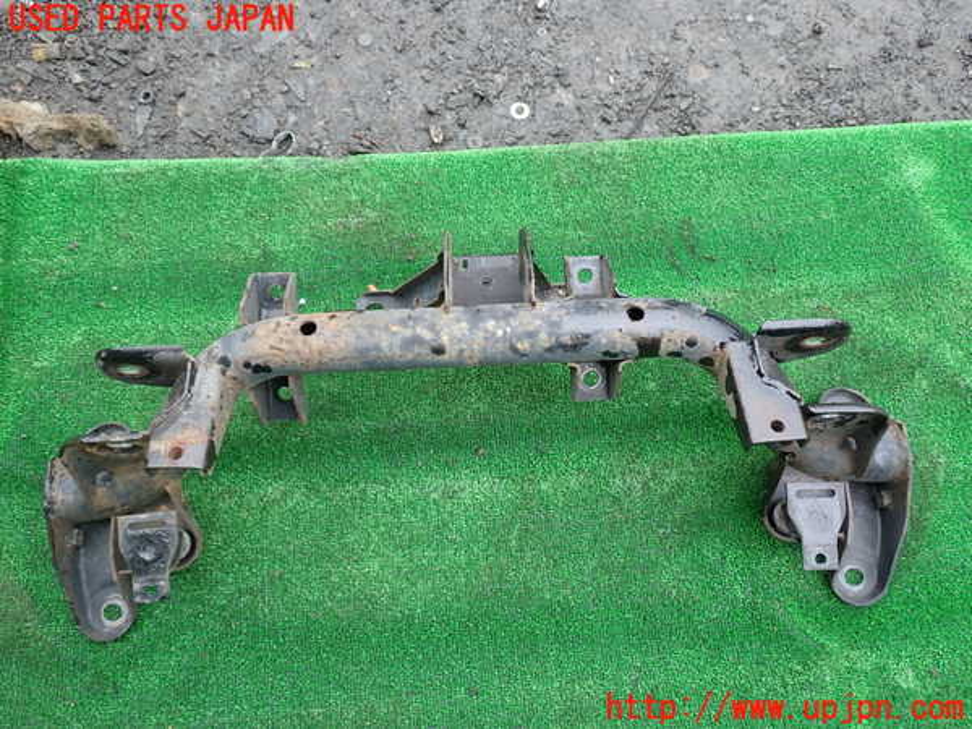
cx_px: 486
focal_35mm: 30
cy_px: 364
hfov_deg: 60.0
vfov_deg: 46.8
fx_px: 842
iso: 100
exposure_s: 1/80
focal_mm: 5.4
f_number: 2.3
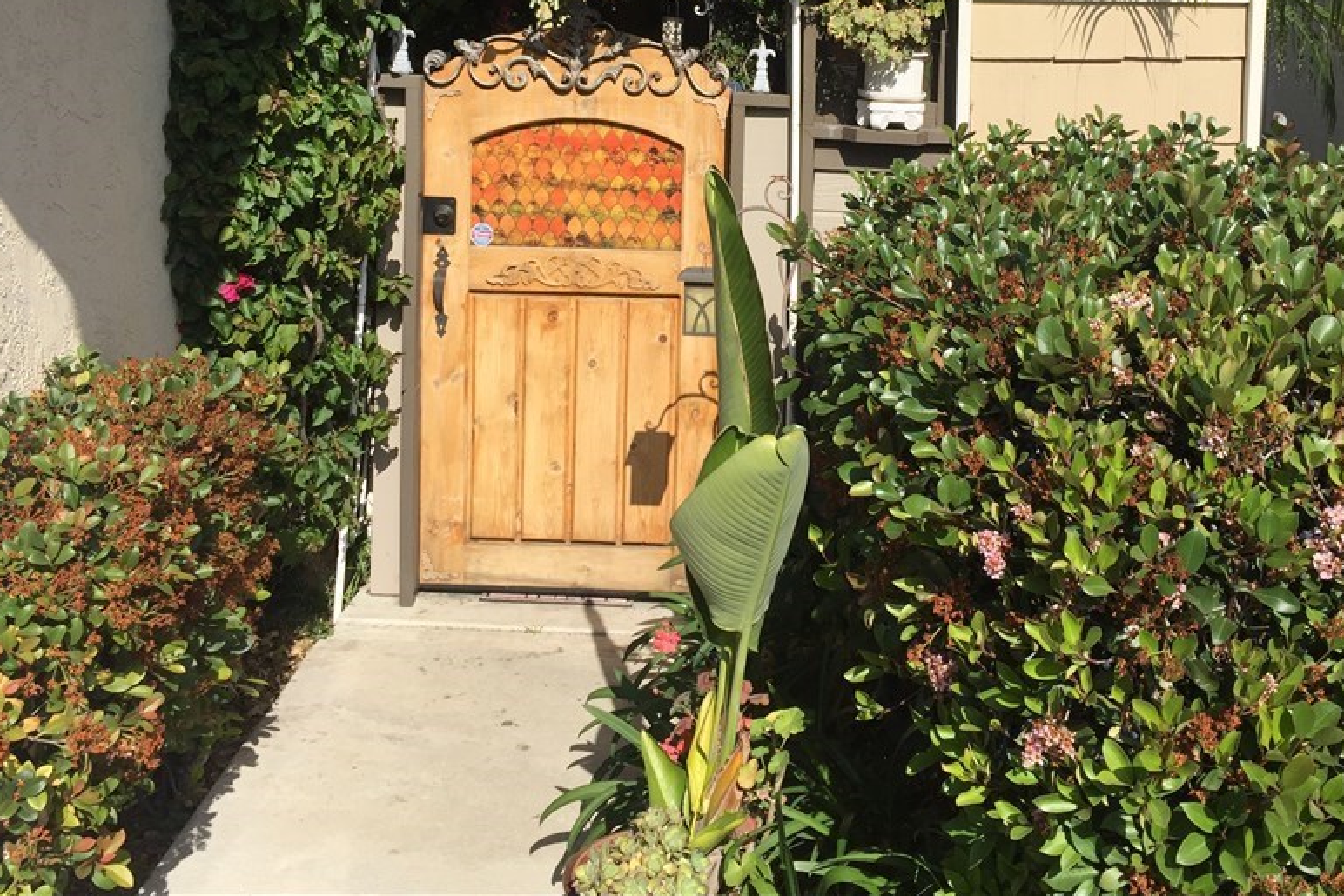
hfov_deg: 48.3
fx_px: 1494
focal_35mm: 40
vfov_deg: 32.8
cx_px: 782
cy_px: 230
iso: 32
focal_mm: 4.15
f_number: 2.2
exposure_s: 1/2326
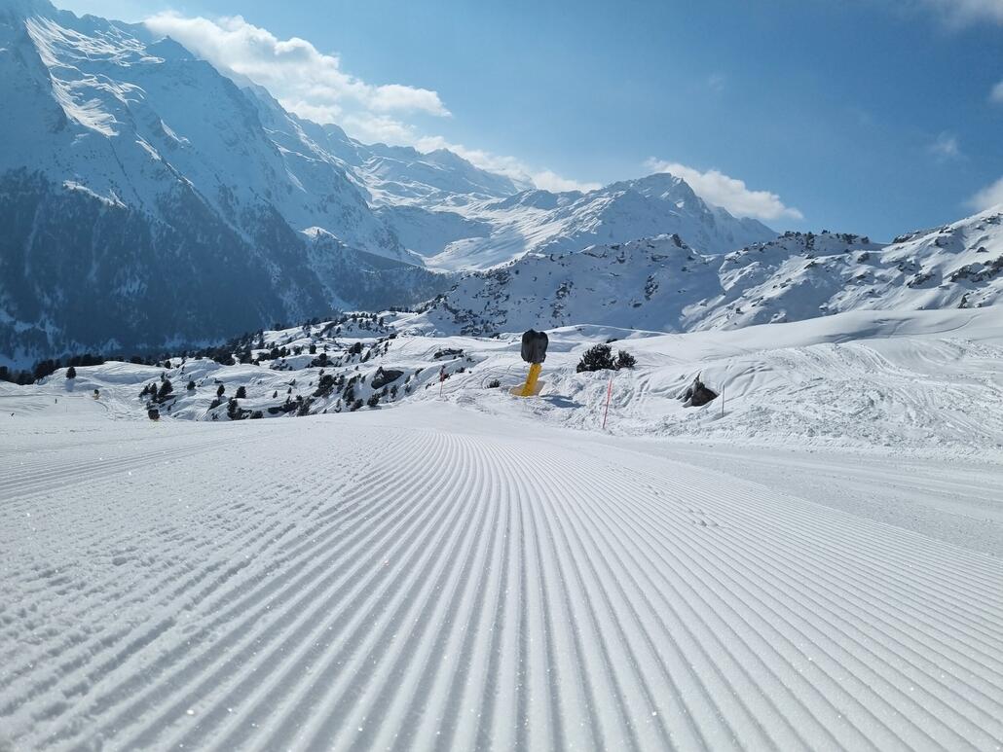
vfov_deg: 53.1
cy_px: 376
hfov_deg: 67.3
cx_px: 502
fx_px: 754
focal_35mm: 26
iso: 50
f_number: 1.8
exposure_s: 1/9856
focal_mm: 5.4
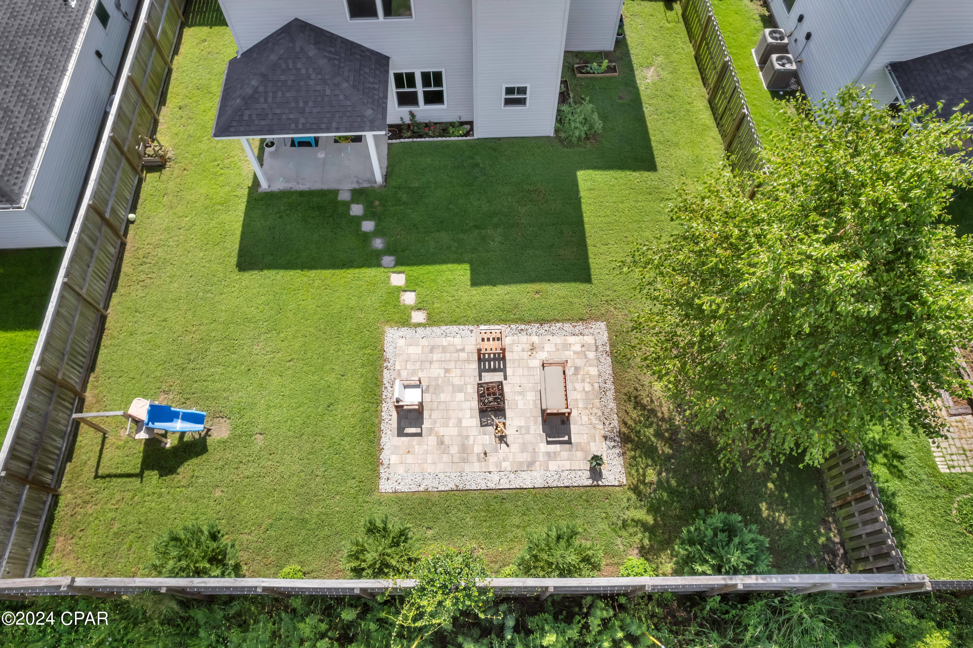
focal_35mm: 22
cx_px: 486
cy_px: 324
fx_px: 594
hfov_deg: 78.6
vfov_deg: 57.2
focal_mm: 8.38
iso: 100
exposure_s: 1/1250
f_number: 2.8
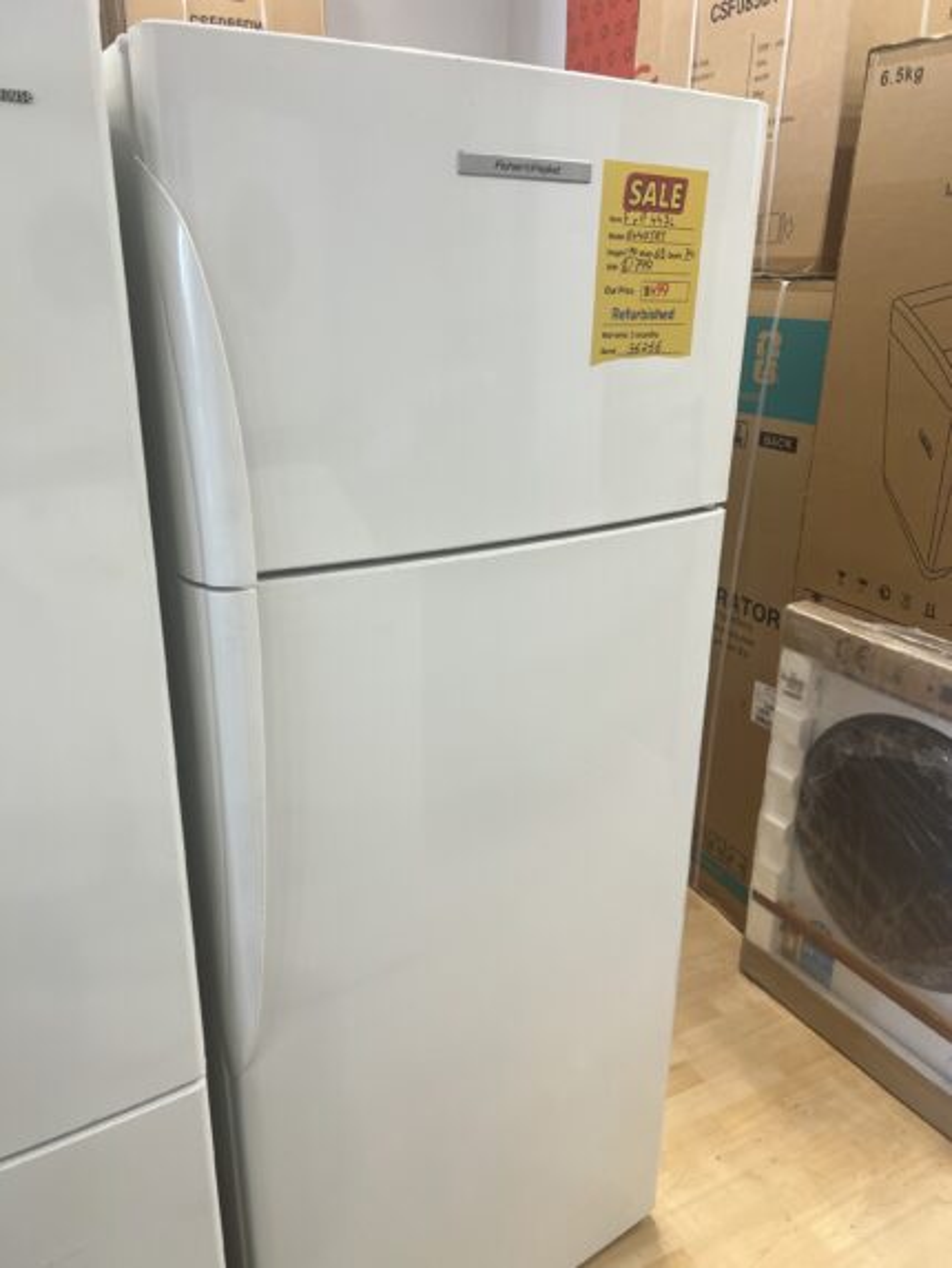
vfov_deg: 67.3
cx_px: 476
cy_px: 634
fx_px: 953
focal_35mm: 26
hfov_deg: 53.1
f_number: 1.5
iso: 80
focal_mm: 5.7
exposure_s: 1/100
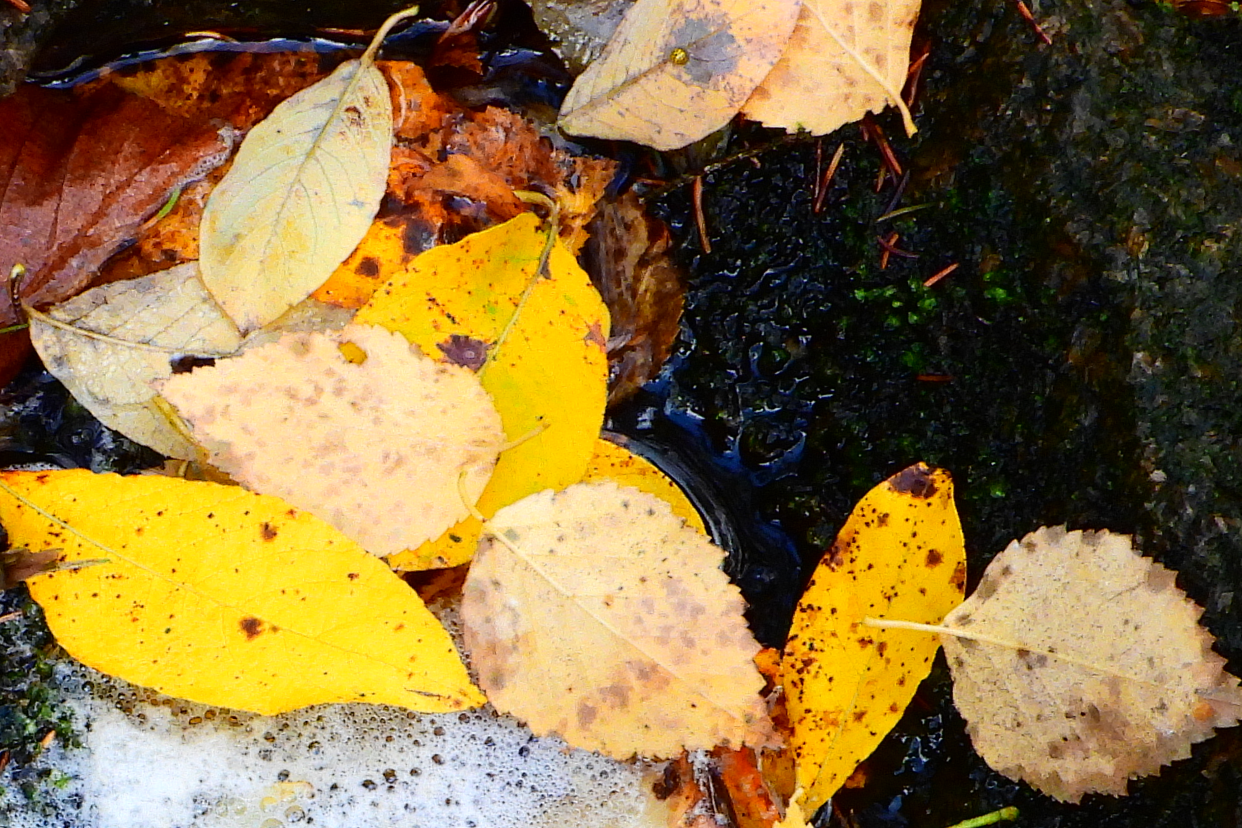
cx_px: 222
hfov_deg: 6.9
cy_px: 984
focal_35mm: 299
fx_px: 10315
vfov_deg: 4.6
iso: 360
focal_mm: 22.5
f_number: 7.1
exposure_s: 1/60
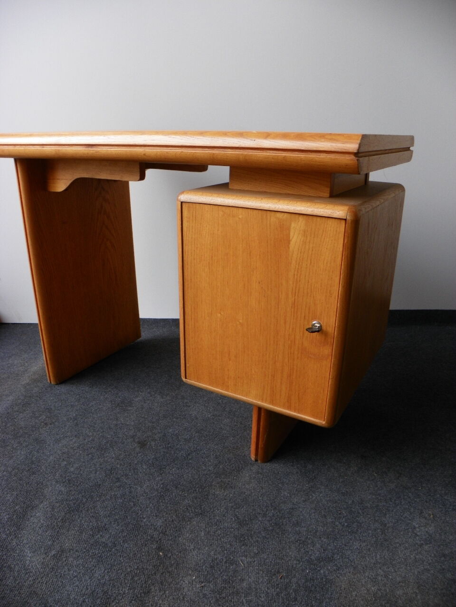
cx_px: 228
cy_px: 304
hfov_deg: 53.1
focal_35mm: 26
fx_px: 457
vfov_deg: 67.3
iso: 64
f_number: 2.8
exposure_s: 1/30
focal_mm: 4.6
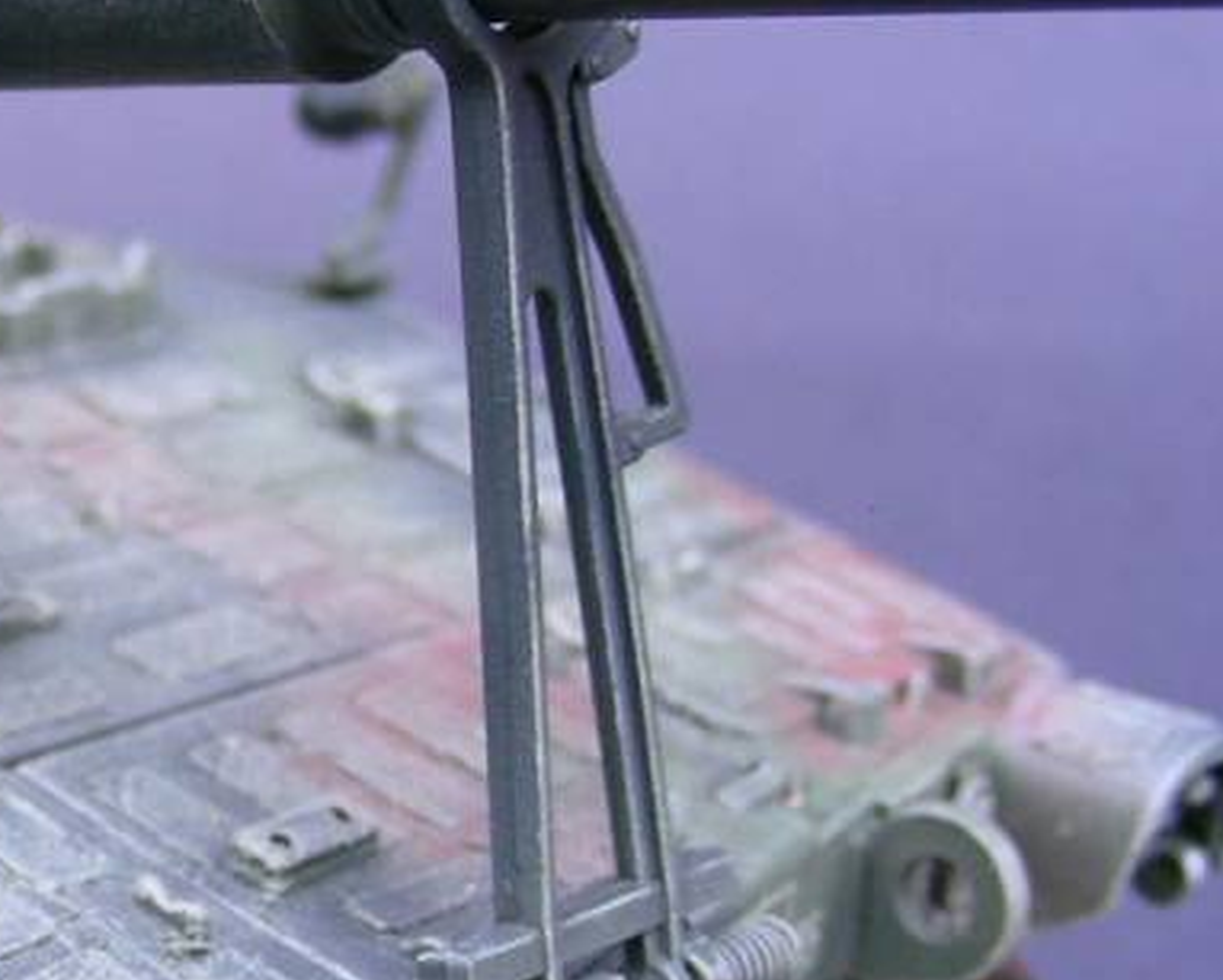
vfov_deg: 13.4
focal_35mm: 115
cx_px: -355
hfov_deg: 15.9
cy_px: 705
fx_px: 4165
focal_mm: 7.4
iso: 50
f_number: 3.5
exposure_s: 1/6.6
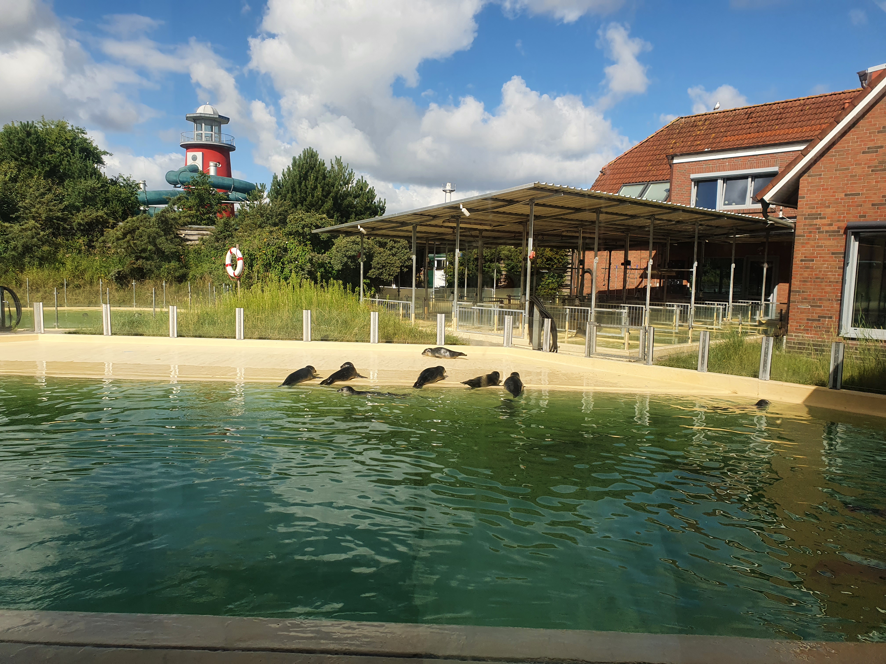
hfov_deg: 67.3
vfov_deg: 53.1
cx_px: 443
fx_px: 665
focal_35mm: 26
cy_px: 332
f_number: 2.4
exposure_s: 1/1244
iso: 50
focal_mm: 4.32
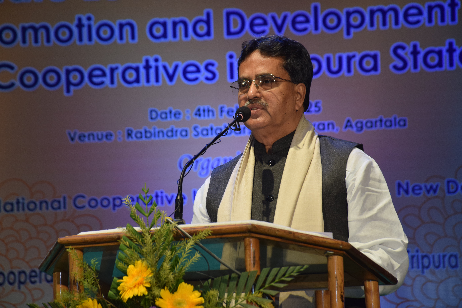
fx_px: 2348
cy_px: 154
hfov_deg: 11.2
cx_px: 231
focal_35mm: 183
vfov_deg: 7.5
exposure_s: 1/125
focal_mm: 122
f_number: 7.1
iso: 640
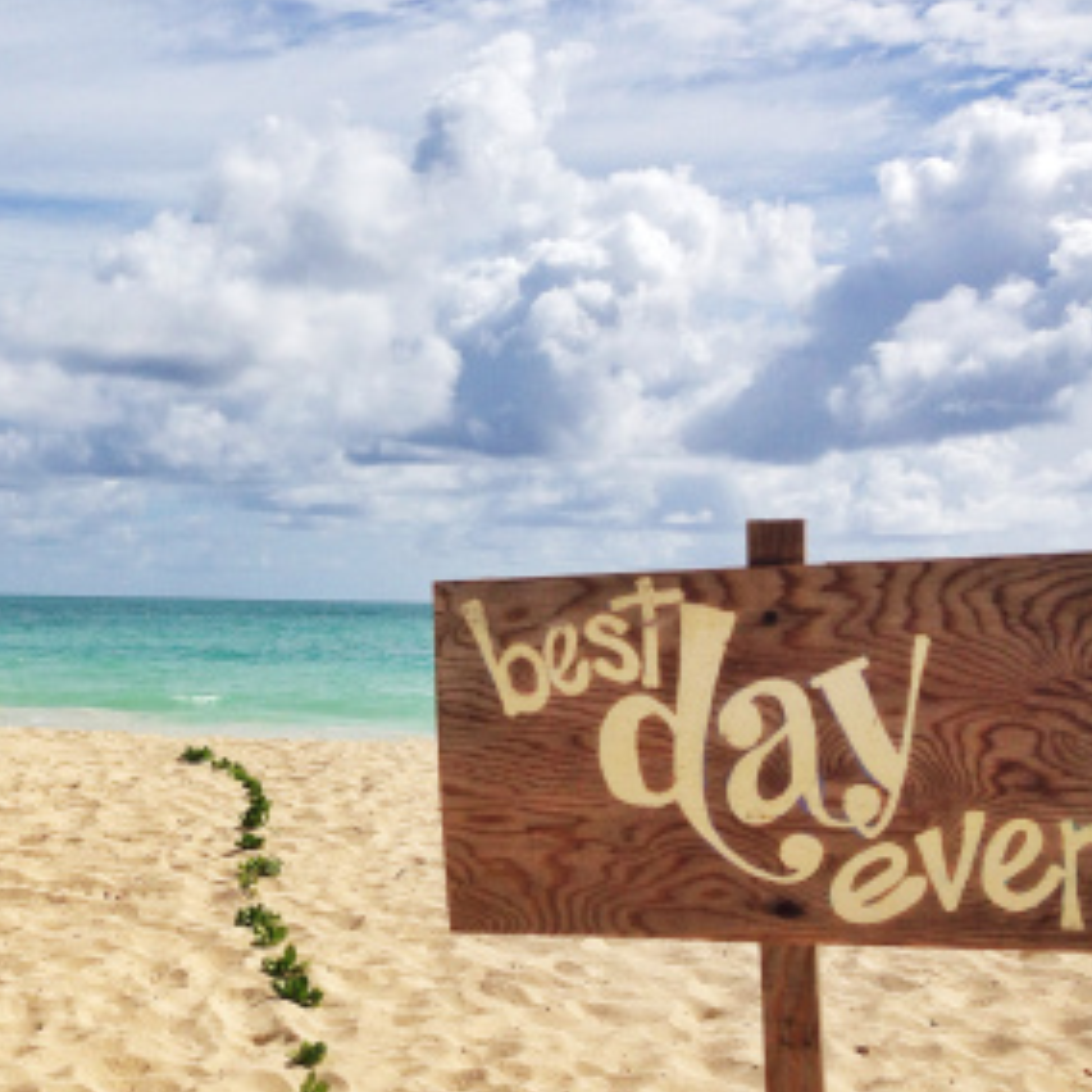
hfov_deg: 27.8
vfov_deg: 28.5
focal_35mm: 60
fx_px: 2141
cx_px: 158
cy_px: 650
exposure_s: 1/4525
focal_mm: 4.12
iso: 50
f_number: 2.4
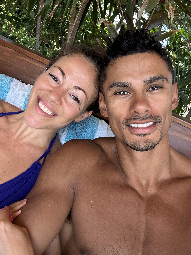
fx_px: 221
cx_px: 96
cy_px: 128
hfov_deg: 46.8
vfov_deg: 60.0
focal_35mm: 30
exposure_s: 1/121
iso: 40
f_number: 1.9
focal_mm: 2.69
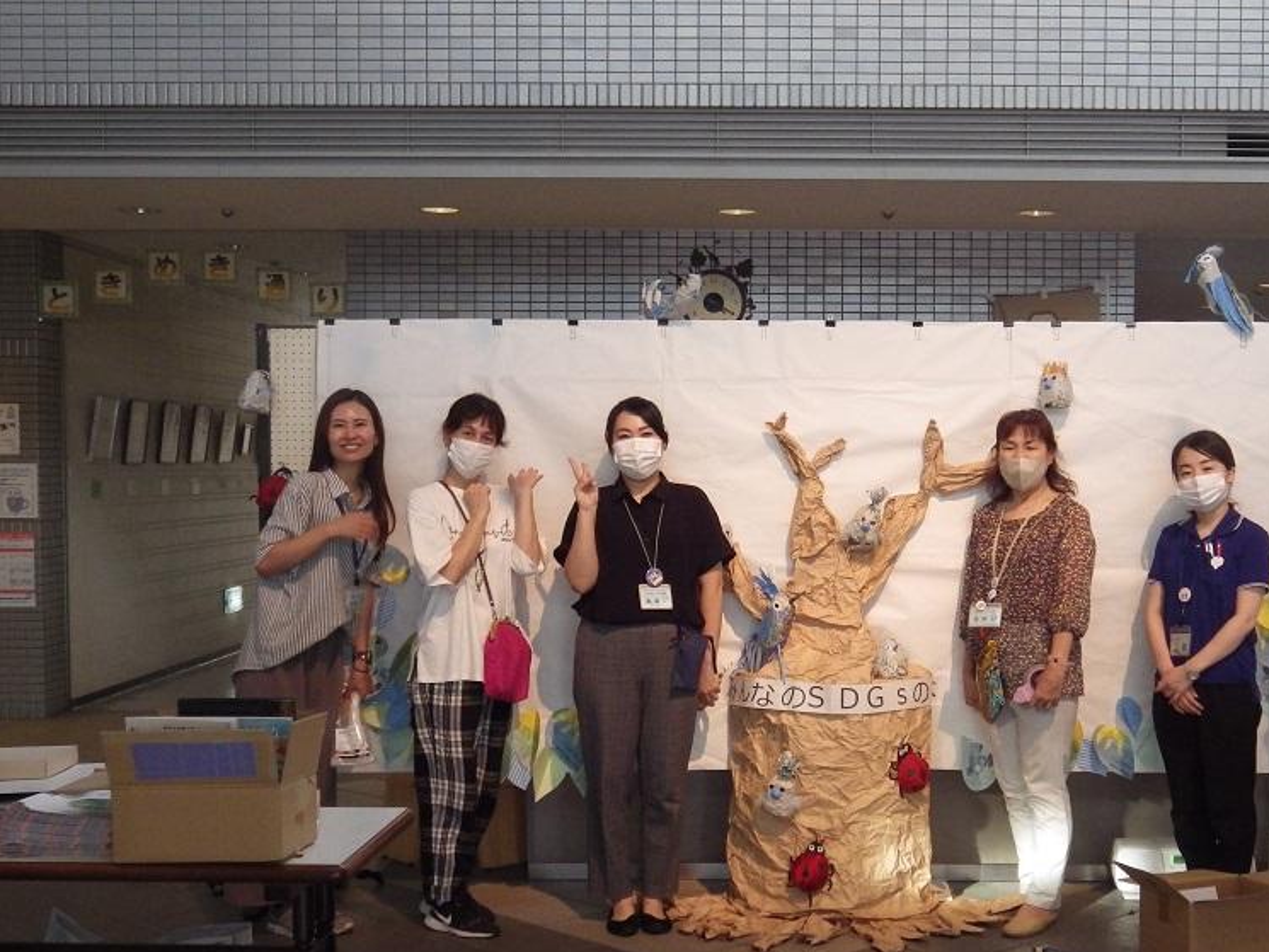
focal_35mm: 55
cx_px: 795
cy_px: 598
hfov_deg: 34.7
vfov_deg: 26.5
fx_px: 2017
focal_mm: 7.4
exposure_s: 1/50
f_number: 3.6
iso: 400
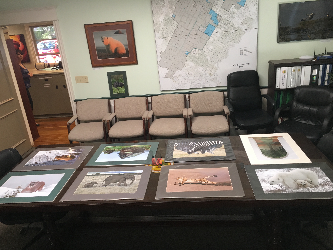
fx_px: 279
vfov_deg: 48.2
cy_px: 125
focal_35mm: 29
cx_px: 166
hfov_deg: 61.7
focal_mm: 4.15
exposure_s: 1/30
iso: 64
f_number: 2.2
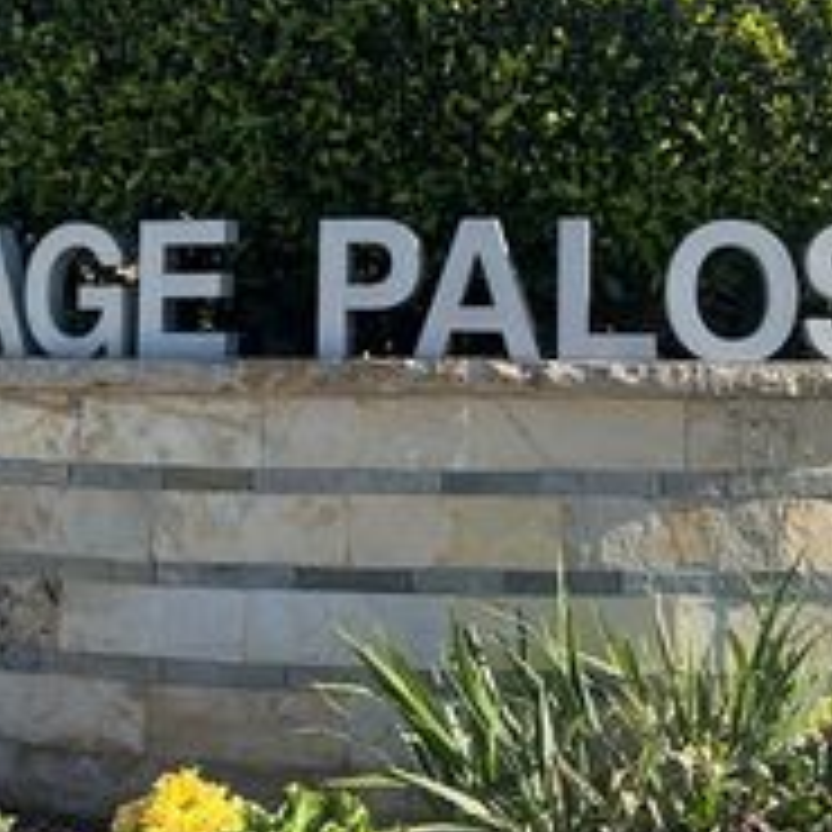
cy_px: 146
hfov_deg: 27.4
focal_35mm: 62
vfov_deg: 27.1
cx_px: 616
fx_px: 1686
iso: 50
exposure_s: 1/2632
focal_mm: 5.7
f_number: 1.5
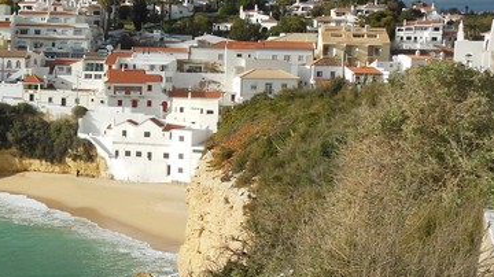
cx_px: 75
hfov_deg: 25.9
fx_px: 1047
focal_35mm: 80
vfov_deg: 15.1
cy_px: 180
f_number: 3.5
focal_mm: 6
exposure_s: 1/1250
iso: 125
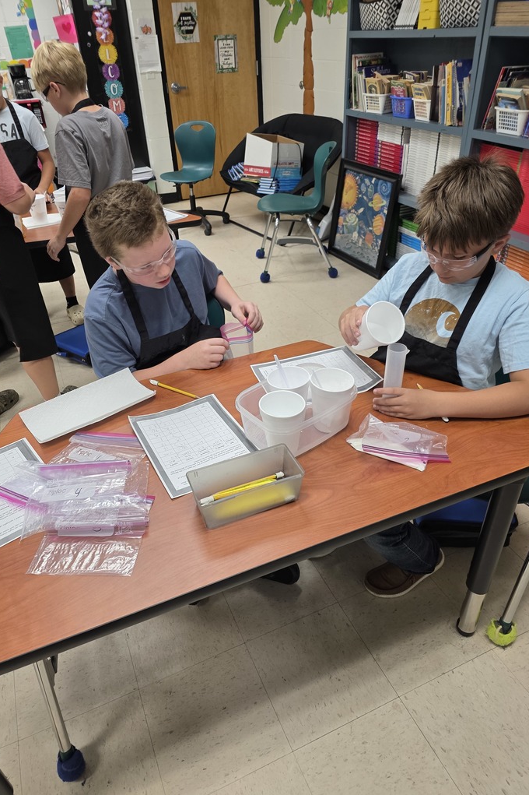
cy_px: 398
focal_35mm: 24
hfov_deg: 53.1
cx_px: 262
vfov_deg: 73.8
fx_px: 529
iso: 125
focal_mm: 6.3
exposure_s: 1/120
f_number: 1.7
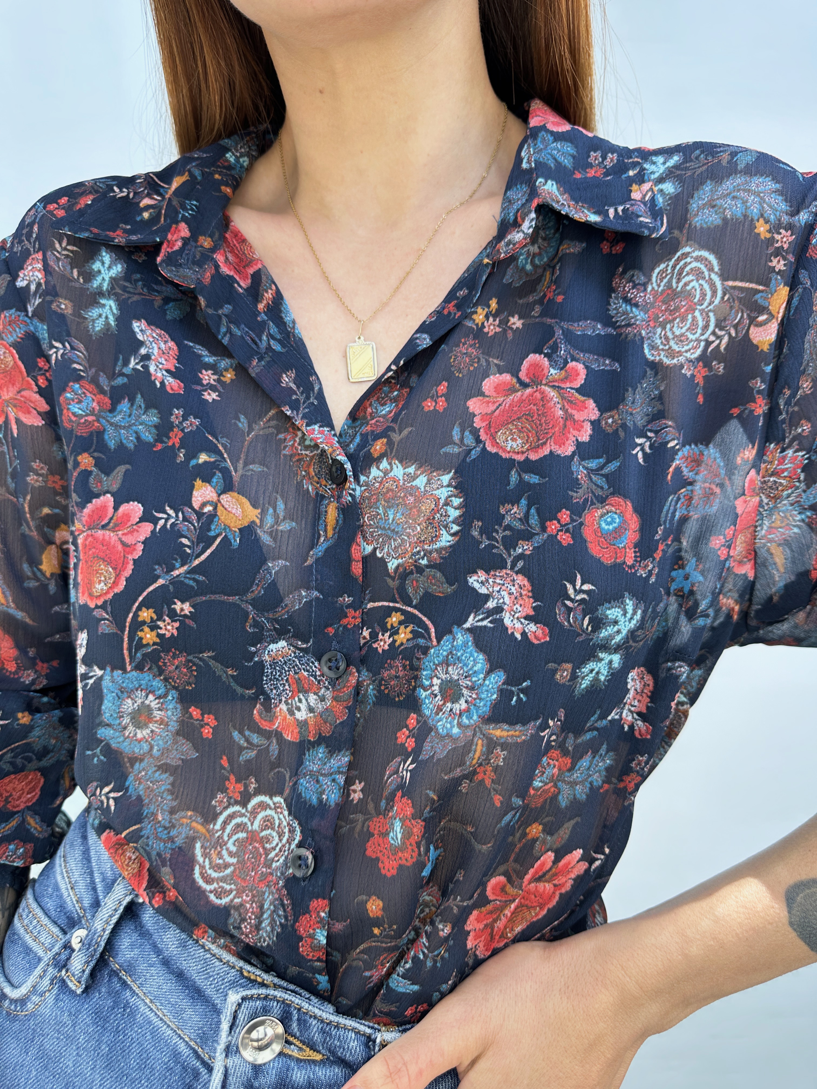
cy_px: 544
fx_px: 755
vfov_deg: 71.6
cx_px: 408
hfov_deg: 56.8
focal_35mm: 24
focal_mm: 6.86
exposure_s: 1/157
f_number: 1.78
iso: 64
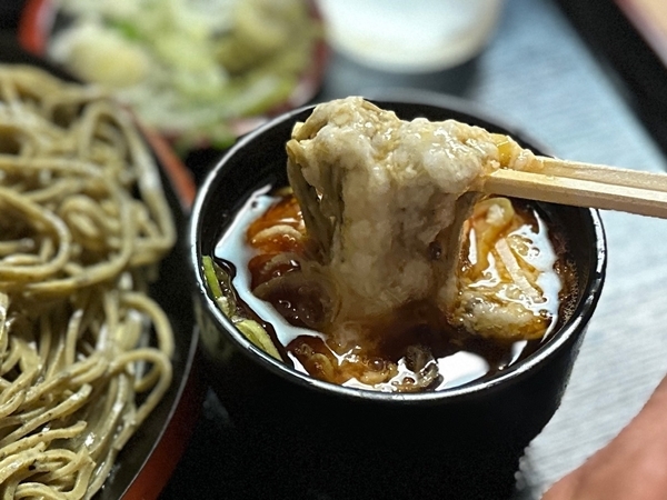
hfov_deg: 71.6
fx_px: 462
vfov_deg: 56.8
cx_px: 334
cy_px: 250
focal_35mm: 24
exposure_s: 1/50
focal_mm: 6.86
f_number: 1.78
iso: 800
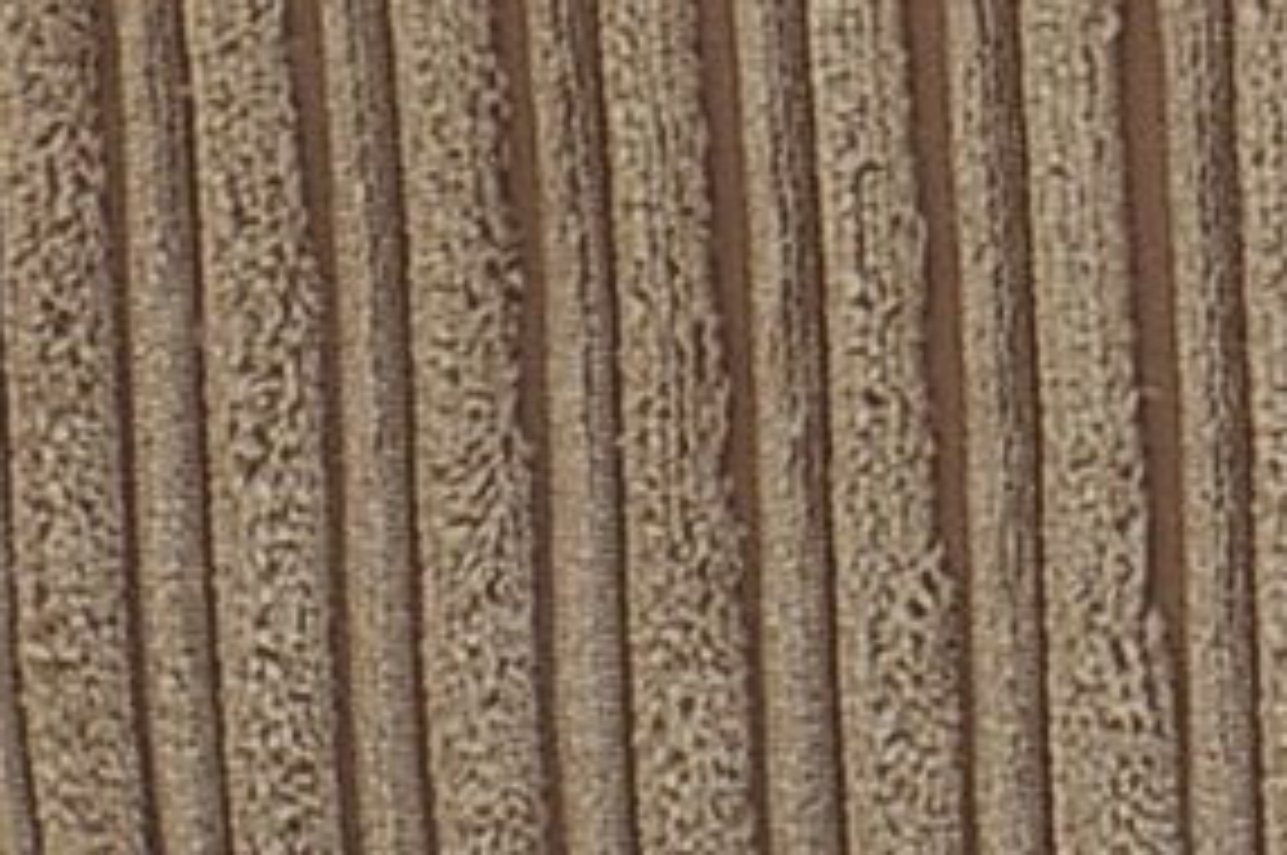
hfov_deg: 2.6
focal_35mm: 786
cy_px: -369
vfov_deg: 1.7
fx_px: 28067
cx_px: 3555
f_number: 5.3
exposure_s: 1/200
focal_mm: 70
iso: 280
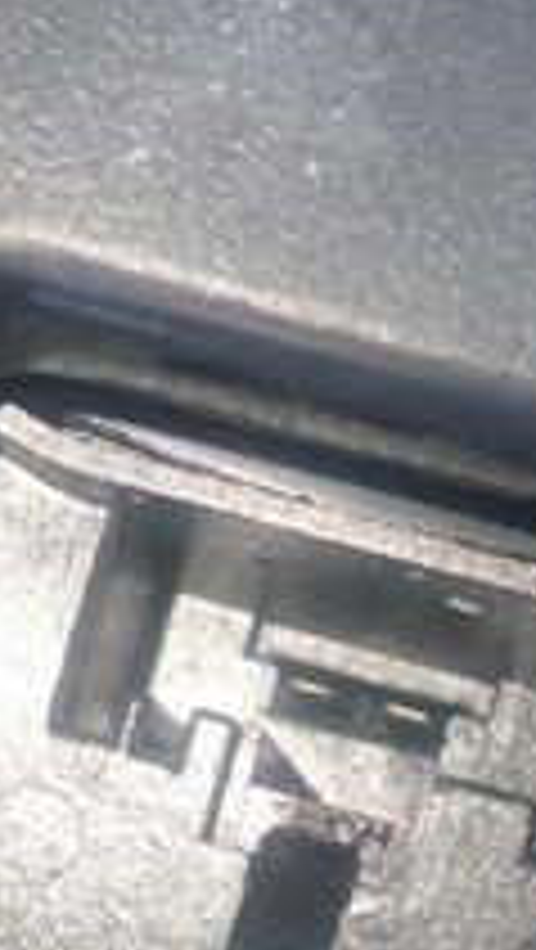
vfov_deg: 22.9
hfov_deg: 13.0
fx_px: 2345
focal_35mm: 93
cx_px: 369
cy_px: 563
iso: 800
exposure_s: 1/100
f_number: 2.3
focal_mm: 5.5
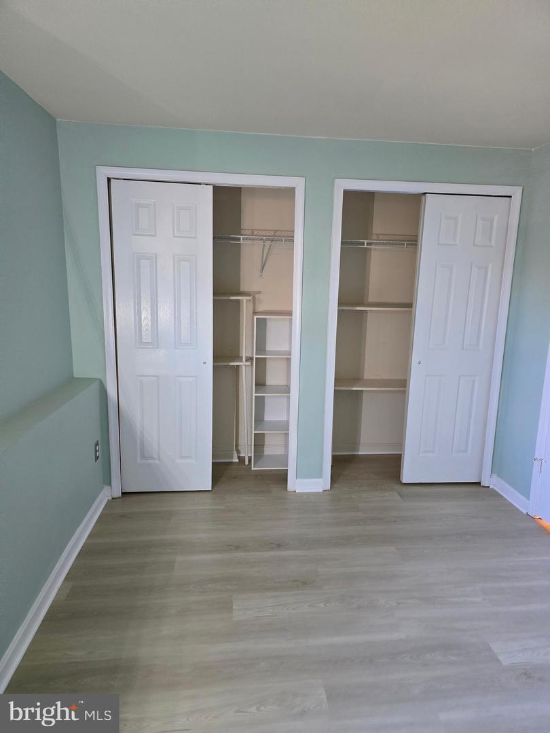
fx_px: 487
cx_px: 275
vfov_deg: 73.9
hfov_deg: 58.9
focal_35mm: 23
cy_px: 366
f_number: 1.7
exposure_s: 1/120
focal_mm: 6.3
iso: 1000
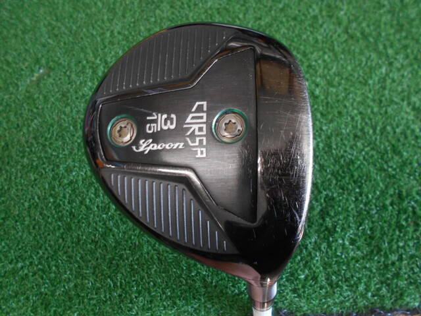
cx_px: 210
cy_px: 158
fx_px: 316
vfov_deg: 53.1
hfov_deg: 67.3
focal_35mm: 26
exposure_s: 1/30
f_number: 3.2
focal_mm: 4.6
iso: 160
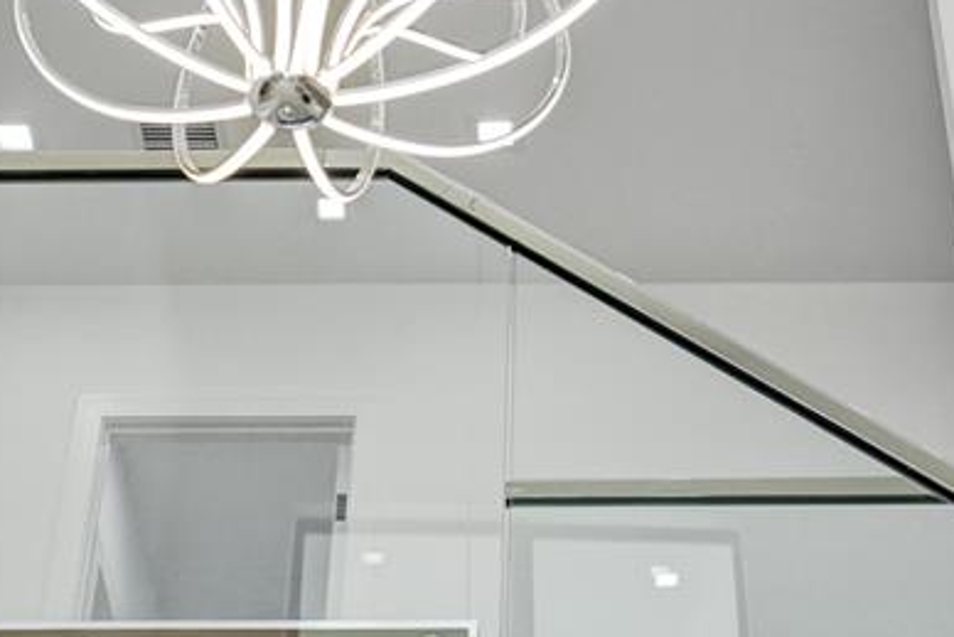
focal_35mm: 87
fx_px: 2306
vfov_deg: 15.6
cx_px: 593
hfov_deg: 23.3
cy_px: 100
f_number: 3.5
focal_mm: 33
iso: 1600
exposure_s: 1/1250
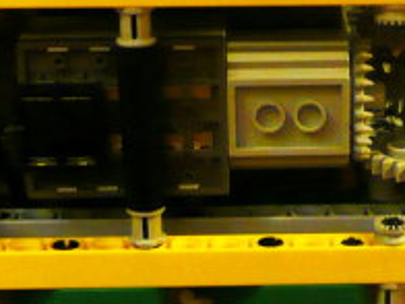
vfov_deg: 13.0
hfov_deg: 17.1
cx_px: 318
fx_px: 1334
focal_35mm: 114
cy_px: 145
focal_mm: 4.6
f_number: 3.3
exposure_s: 1/8
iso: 200
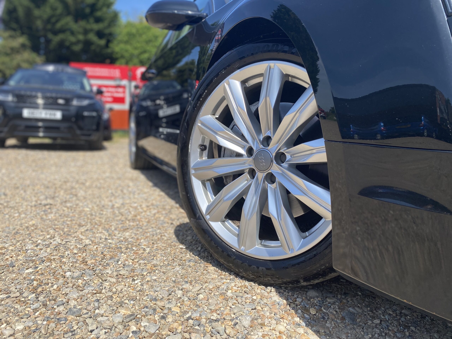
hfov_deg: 67.3
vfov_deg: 53.1
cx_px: 226
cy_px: 170
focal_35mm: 26
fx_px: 339
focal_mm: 4.25
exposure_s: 1/2315
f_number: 1.8
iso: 32
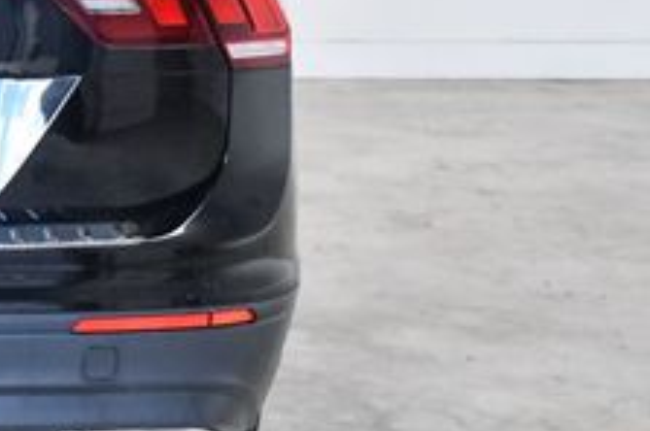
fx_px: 2073
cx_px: -280
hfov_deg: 16.5
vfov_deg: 11.8
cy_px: 38
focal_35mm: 115
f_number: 8
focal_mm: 27
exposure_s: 1/250
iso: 2500
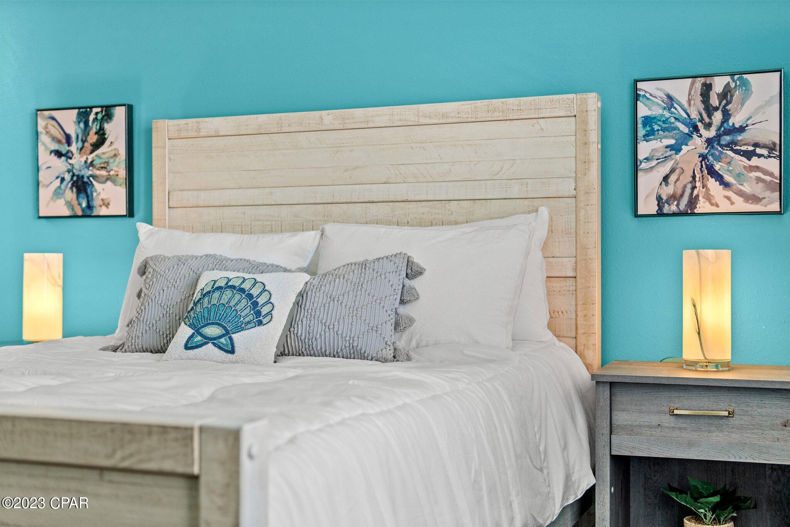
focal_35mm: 45
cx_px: 395
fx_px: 987
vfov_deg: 29.9
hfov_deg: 43.6
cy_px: 264
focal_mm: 30
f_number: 2.2
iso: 800
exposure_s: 1/60
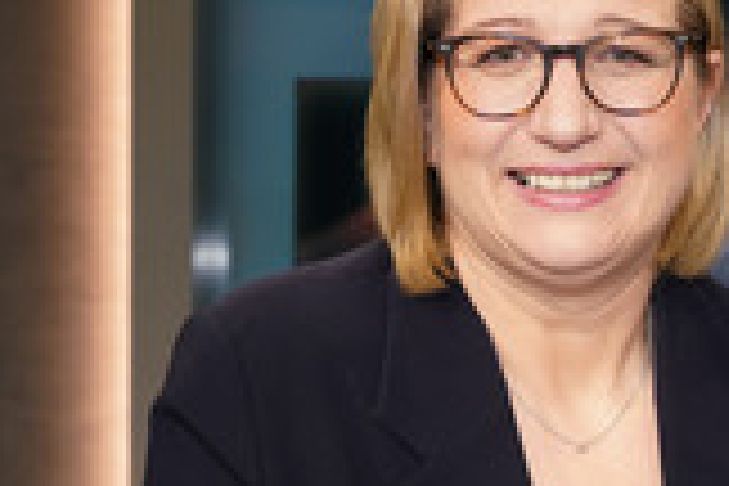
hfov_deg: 20.2
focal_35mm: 100
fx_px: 2025
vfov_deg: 13.5
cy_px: 459
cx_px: 565
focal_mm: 36
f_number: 5
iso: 2000
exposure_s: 1/160
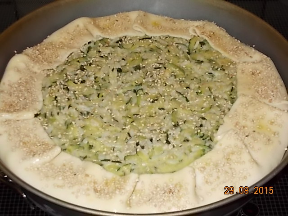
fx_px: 549
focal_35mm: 66
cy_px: 108
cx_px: 144
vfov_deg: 22.3
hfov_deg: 29.4
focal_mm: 11.8
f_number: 5.3
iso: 200
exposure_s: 1/60
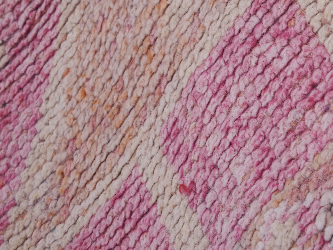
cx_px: 282
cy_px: 97
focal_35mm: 149
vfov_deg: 10.0
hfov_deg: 13.2
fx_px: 1433
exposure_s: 1/160
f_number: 11
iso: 160
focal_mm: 55
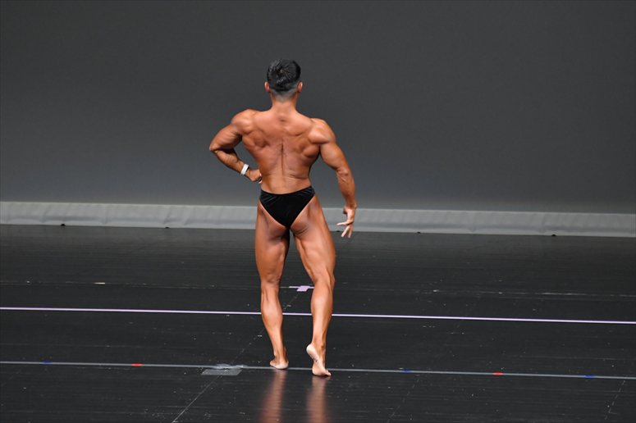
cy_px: 212
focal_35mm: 345
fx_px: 6092
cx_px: 318
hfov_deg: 6.0
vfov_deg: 4.0
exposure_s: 1/400
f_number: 5.6
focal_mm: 230
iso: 4000
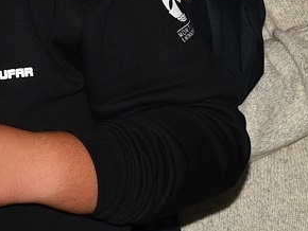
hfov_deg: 3.7
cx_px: -314
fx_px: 4729
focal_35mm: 531
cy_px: -77
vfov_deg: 2.8
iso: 125
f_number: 5
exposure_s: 1/160
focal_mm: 48
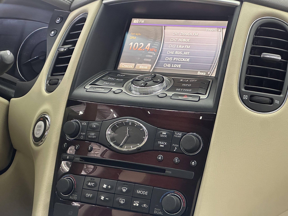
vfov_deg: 19.1
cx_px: 144
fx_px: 641
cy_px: 108
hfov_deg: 25.3
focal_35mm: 77
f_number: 2.8
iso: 400
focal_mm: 9
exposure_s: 1/60
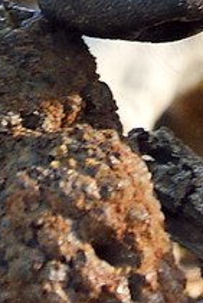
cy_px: -541
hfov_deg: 4.7
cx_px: 433
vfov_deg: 6.6
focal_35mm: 288
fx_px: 2432
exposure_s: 1/500
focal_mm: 38
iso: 1000
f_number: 4.5
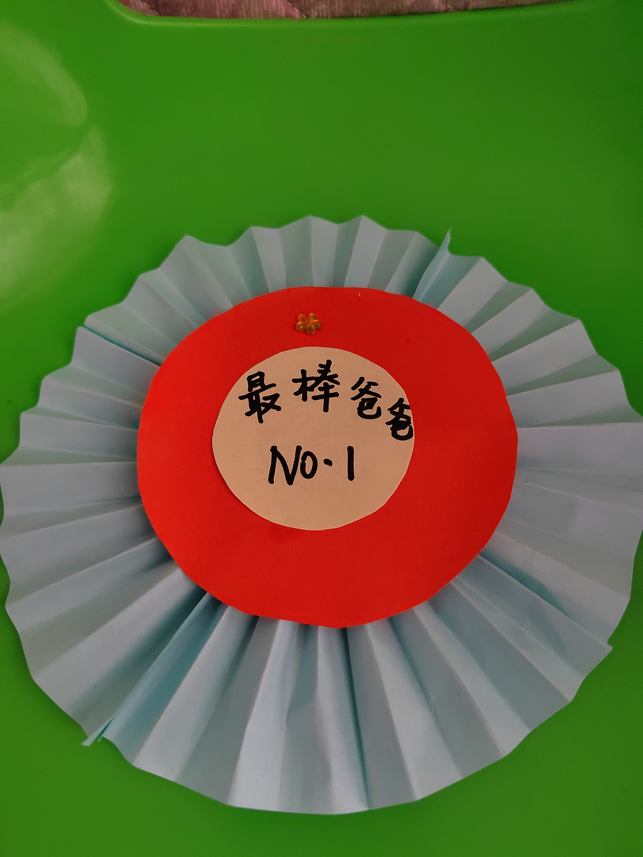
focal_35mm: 23
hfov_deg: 58.9
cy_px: 428
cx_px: 322
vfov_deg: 73.9
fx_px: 570
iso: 4640
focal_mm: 5.52
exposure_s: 1/60
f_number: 1.9
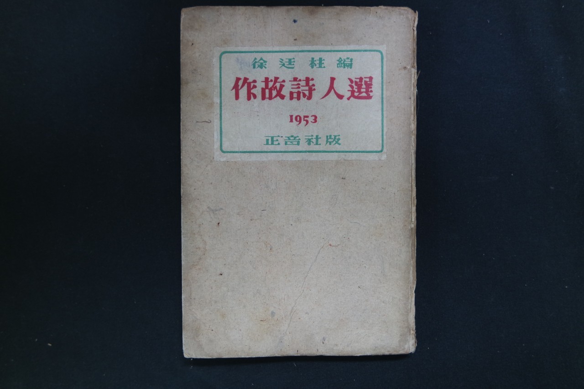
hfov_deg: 73.8
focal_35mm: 24
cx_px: 292
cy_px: 194
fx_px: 389
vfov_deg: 53.1
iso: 800
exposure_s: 1/30
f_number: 3.5
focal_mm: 16
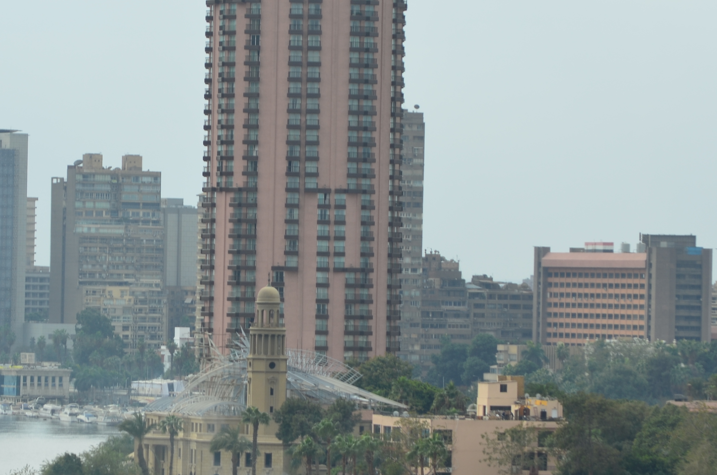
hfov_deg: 7.4
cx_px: 245
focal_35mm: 277
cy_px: 212
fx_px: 5506
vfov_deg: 4.9
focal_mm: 102
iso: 100
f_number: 11
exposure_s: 1/125
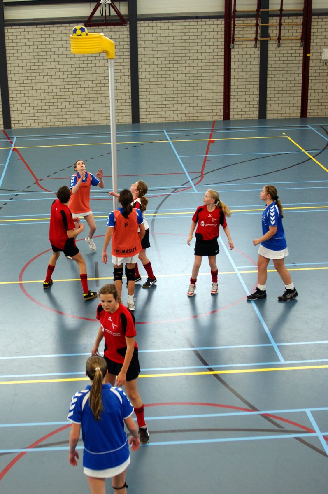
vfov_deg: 46.4
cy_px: 247
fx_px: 575
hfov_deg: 31.8
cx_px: 164
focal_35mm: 42
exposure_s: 1/125
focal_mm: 28
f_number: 3.2
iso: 400
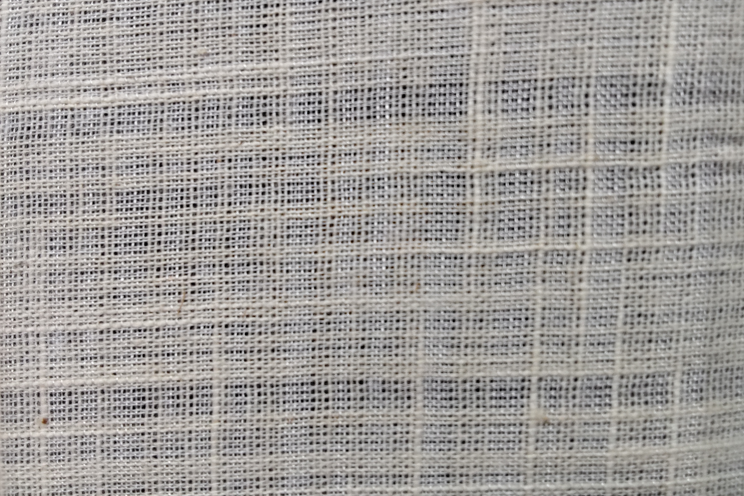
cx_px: 380
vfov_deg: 46.3
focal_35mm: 28
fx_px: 579
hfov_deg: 65.5
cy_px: 220
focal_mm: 2.78
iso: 160
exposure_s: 1/50
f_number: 2
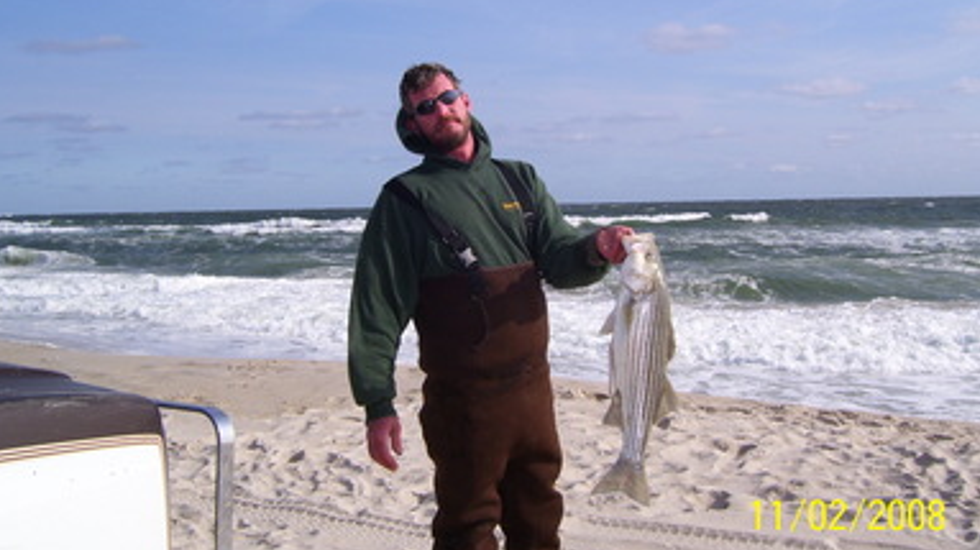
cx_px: 487
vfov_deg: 28.3
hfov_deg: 48.4
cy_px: 226
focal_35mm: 42
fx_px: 1091
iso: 80
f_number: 4.8
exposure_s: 1/1000
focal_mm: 6
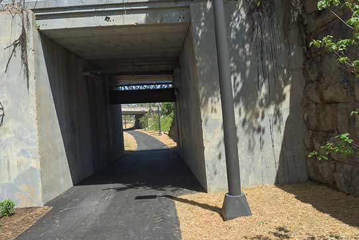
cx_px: 134
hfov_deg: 58.0
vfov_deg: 40.8
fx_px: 319
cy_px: 87
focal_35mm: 32
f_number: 11
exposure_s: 1/320
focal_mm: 24
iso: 400
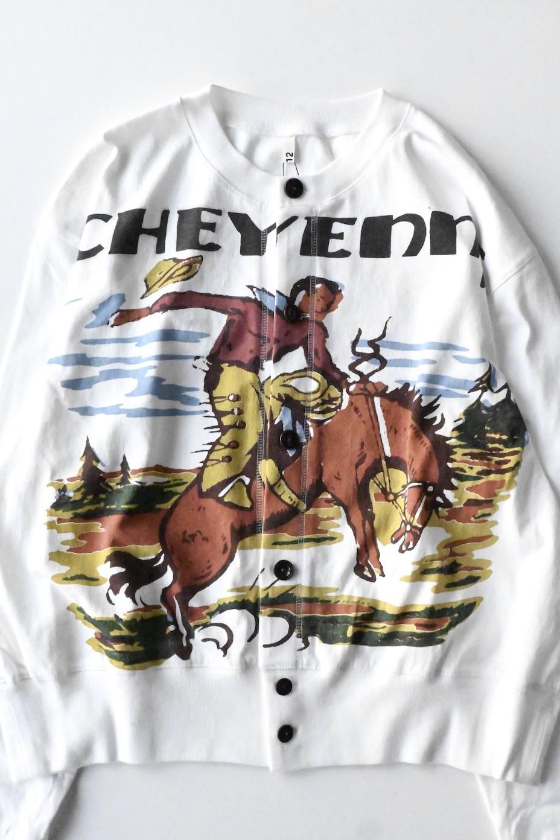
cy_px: 420
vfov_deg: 45.0
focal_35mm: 44
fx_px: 1015
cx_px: 280
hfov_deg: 30.8
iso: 25600
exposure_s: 1/1000
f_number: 16
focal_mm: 29
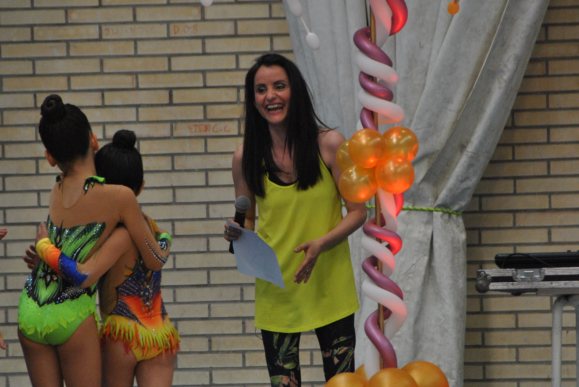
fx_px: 6715
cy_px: 209
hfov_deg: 4.9
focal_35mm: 417
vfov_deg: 3.3
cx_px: 275
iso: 800
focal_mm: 200
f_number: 6.3
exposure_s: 1/160
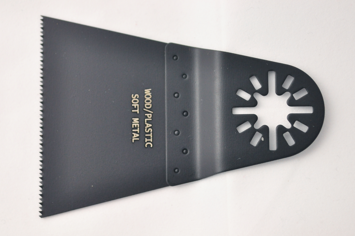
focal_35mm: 68
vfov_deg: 20.1
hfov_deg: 29.9
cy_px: 118
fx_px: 665
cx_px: 178
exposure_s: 1/40
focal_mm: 45
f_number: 6.3
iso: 1000
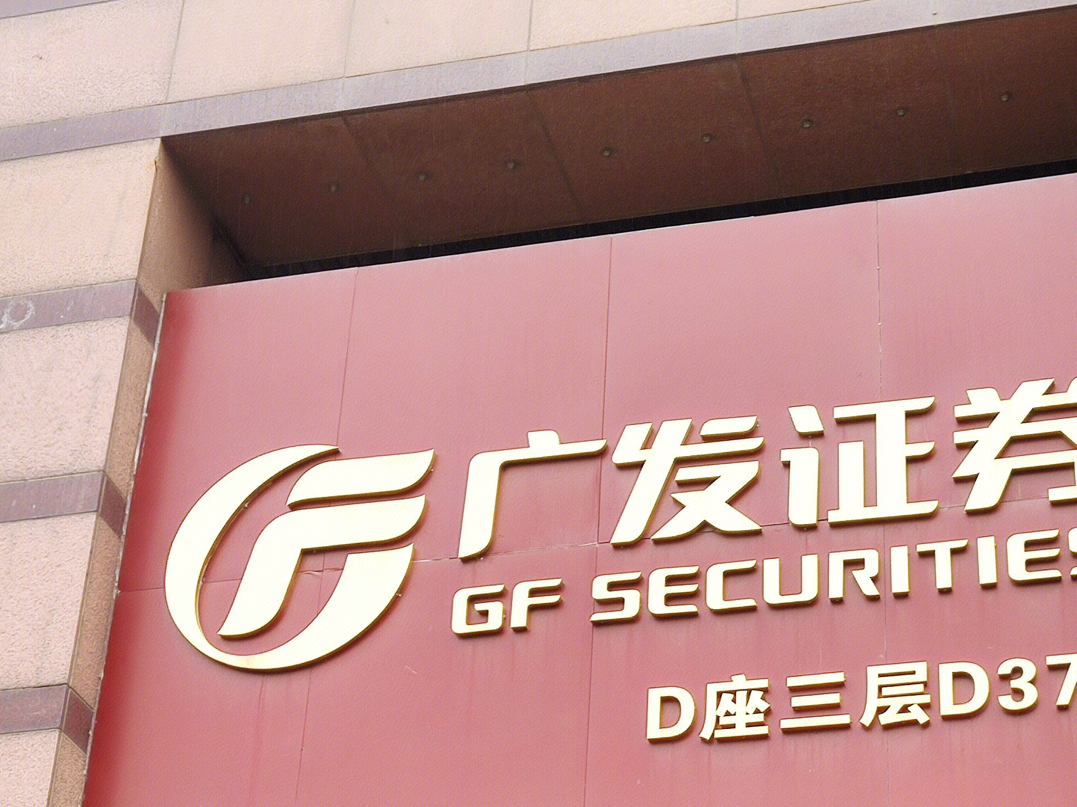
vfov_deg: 20.7
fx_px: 2178
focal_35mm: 70
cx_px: 752
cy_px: 678
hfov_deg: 27.5
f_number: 1.75
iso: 120
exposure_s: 1/100
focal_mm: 4.75
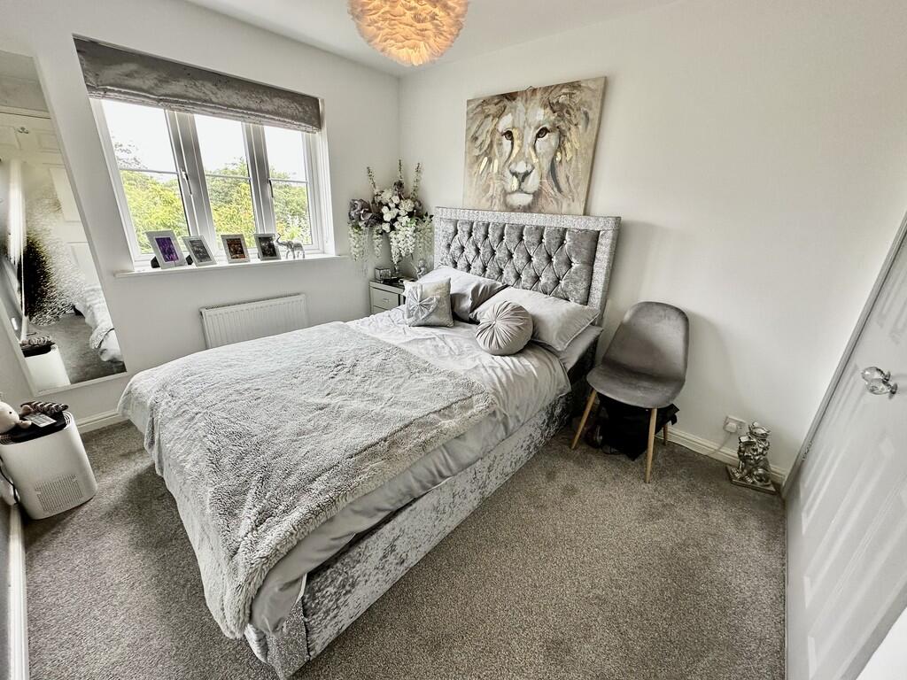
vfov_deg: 85.7
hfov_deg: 102.1
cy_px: 340
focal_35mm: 14
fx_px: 367
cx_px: 454
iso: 100
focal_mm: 2.22
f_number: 2.2
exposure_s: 1/99
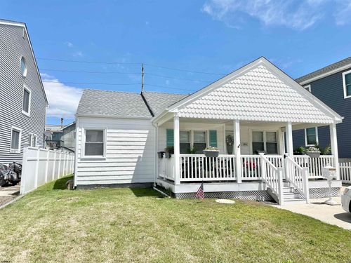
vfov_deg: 56.8
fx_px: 243
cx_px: 176
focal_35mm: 24
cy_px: 132
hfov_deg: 71.6
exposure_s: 1/7576
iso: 80
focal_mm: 6.86
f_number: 1.78
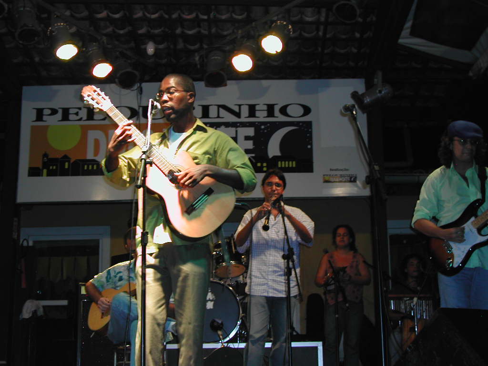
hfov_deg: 36.8
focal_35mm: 52
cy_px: 183
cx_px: 244
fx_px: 733
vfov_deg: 28.0
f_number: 3.2
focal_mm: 11.1
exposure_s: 1/30
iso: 120
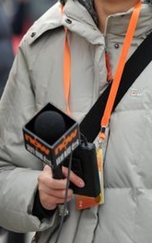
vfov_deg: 7.0
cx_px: 124
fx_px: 1982
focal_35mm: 299
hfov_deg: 4.4
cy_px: 66
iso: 200
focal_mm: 160
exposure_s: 1/800
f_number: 3.2
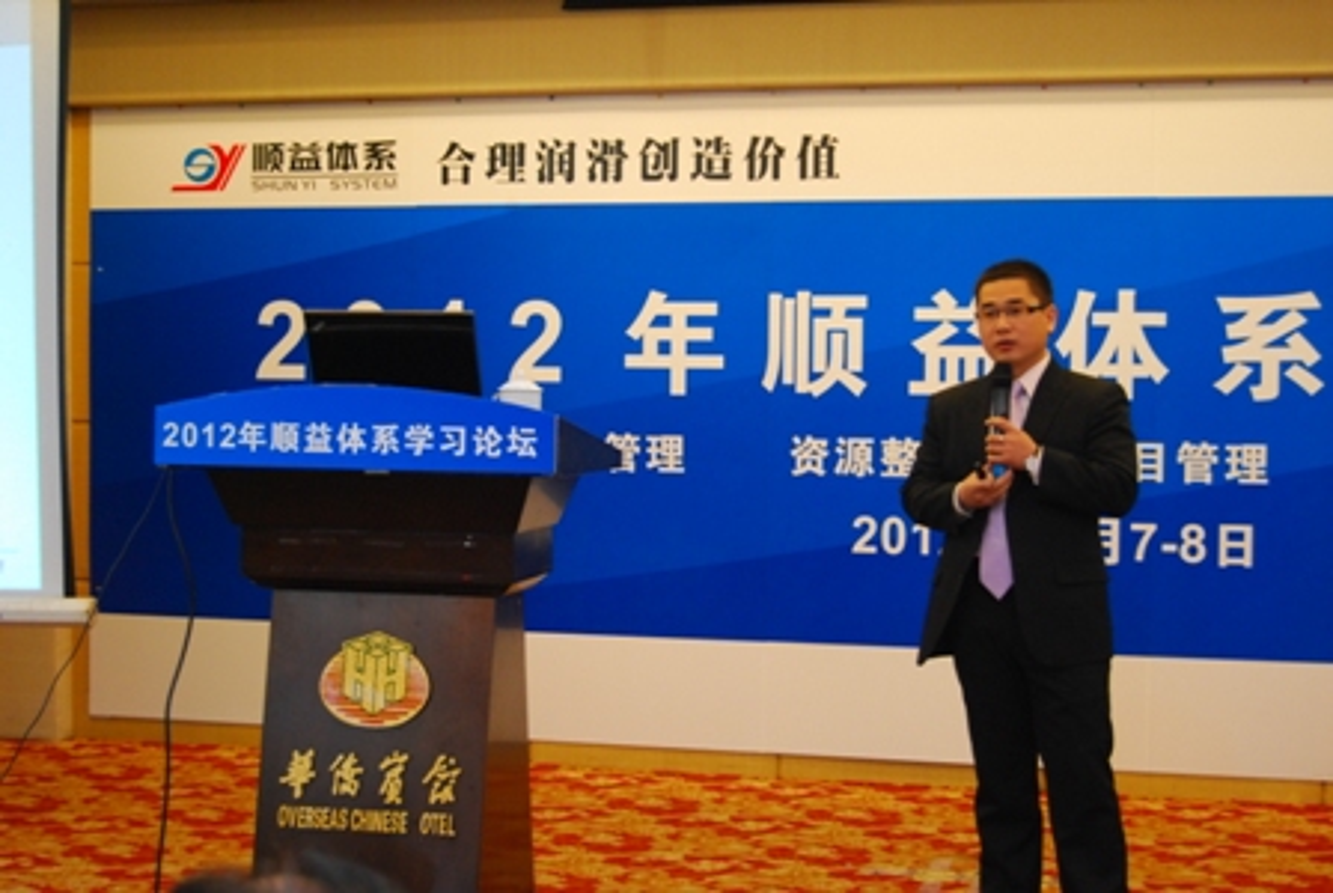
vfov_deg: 23.9
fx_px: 2113
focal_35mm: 57
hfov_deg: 35.0
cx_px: 666
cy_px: 446
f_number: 5
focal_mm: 38
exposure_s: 1/20
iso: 800
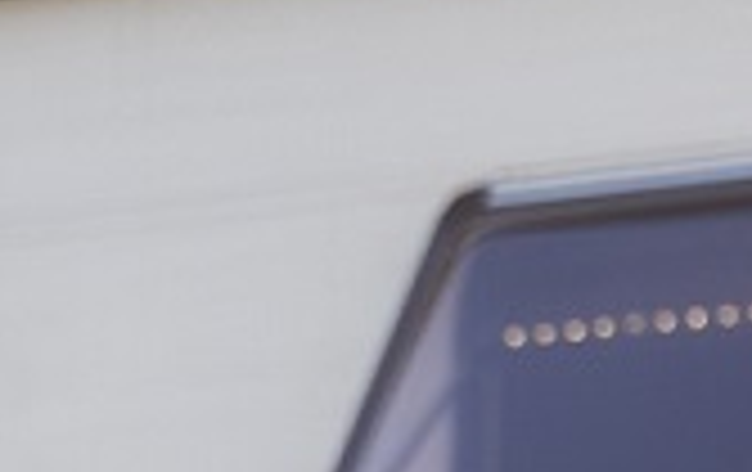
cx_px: 1193
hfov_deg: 8.1
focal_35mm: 253
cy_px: 1101
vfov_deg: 5.1
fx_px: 5194
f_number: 2.8
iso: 320
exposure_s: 1/500
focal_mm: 41
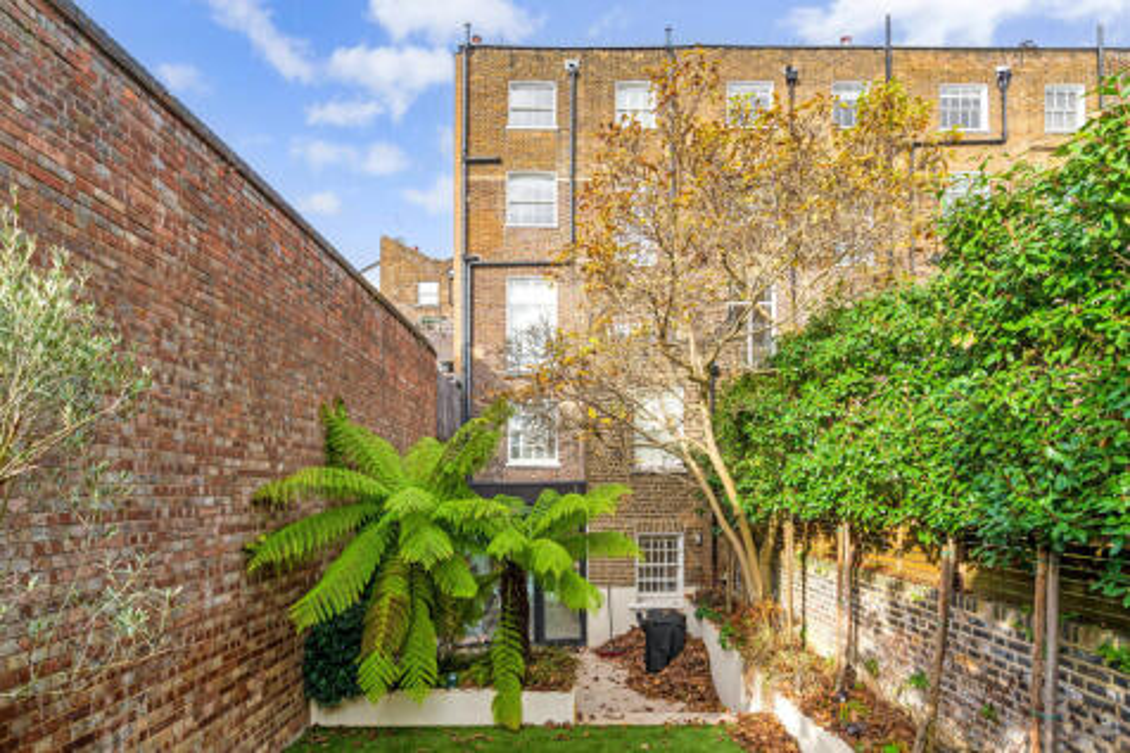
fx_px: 502
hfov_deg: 96.8
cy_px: 376
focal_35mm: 16
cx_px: 565
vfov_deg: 73.7
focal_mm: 16
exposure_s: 1/160
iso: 250
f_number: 7.1
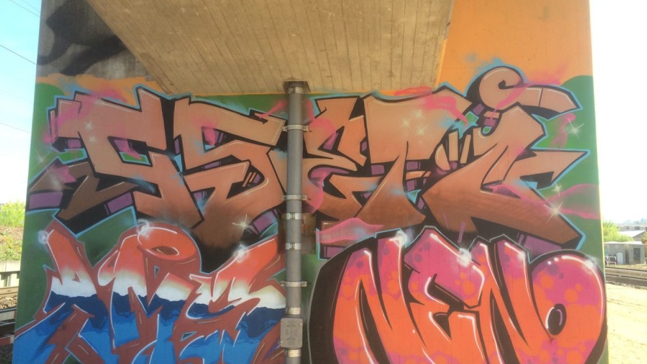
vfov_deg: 36.7
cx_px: 323
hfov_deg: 61.0
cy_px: 171
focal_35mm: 32
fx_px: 549
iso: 32
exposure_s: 1/466
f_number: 2.2
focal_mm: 4.15
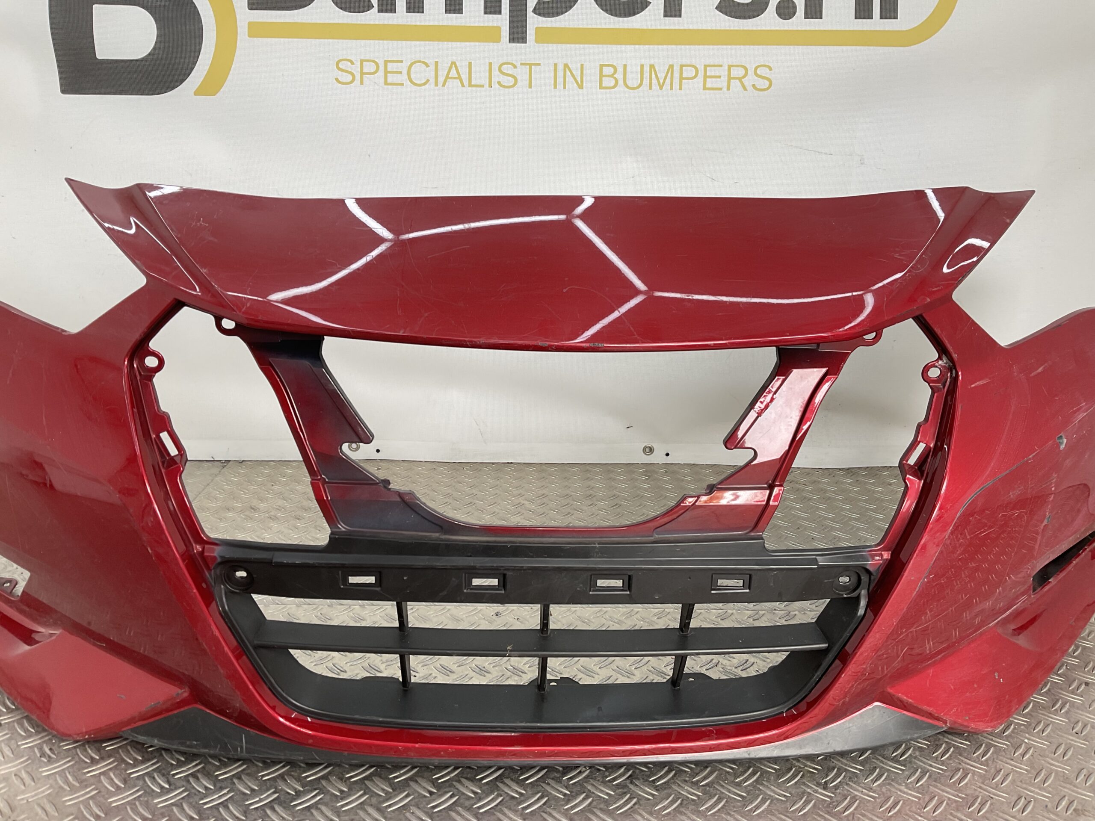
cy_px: 410
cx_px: 548
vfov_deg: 48.2
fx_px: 917
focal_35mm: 29
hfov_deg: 61.7
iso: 16
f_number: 1.8
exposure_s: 1/152
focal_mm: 3
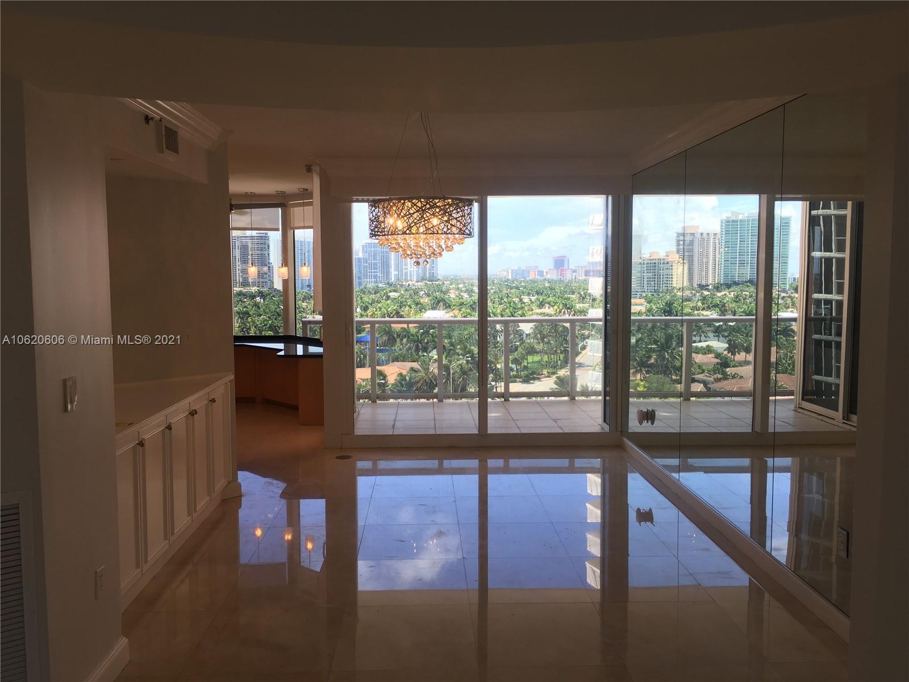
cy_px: 341
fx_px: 762
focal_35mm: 29
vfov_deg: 48.2
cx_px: 454
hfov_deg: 61.7
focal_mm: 4.15
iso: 25
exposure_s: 1/127
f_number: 2.2
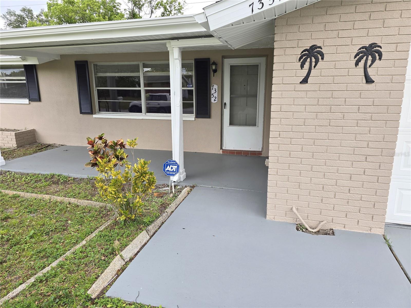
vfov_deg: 58.9
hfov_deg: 73.9
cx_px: 206
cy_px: 154
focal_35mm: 23
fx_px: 273
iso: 12
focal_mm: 6.3
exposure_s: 1/186
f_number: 1.7
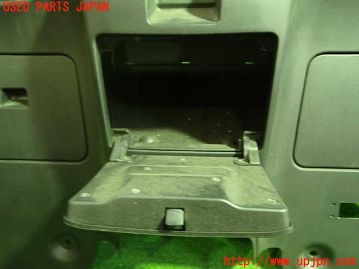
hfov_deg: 60.0
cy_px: 134
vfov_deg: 46.8
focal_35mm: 30
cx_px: 180
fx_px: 311
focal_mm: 5.4
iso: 800
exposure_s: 1/25
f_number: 2.3
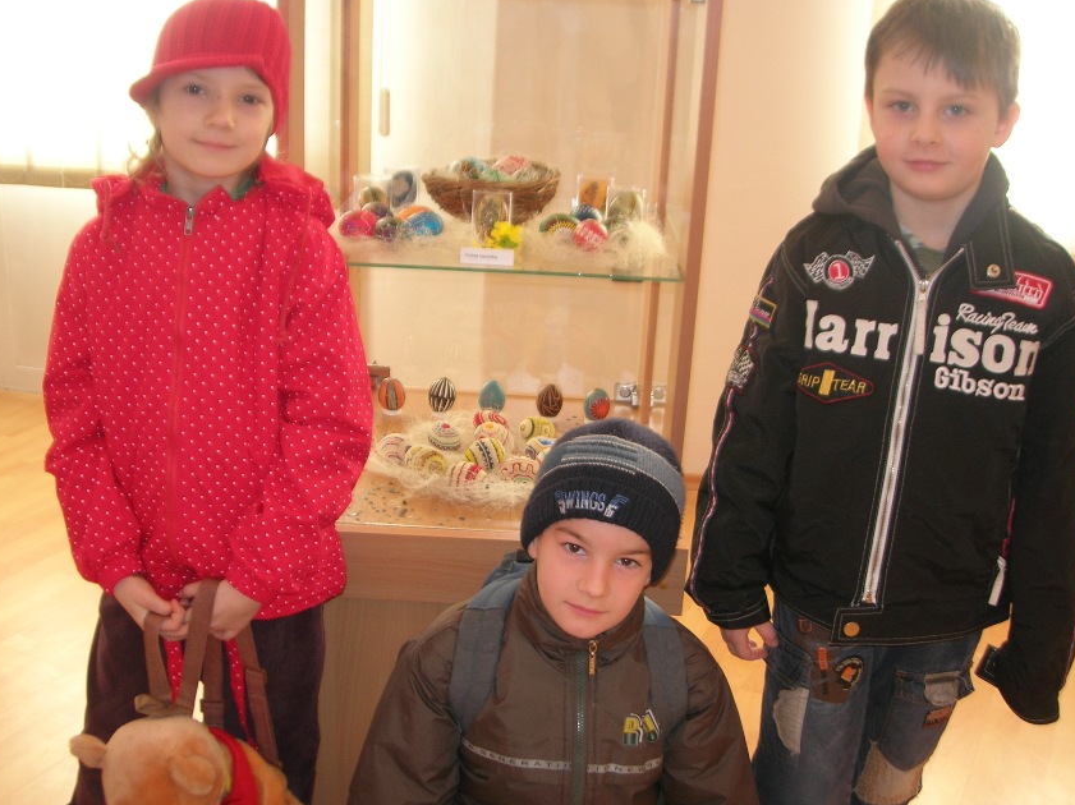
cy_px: 391
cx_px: 541
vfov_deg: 35.1
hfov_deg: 45.8
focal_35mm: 41
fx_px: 1273
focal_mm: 7.8
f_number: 2.8
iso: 64
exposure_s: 1/30
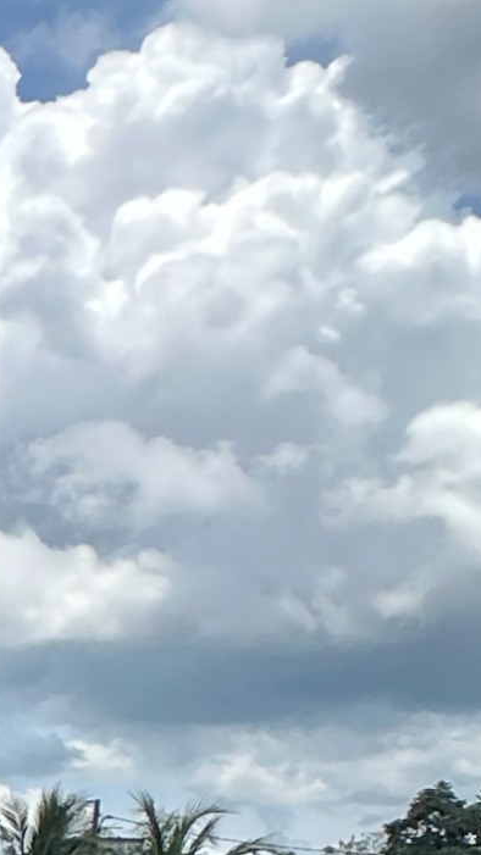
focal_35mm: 87
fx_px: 1974
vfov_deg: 22.1
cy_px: 1092
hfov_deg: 9.2
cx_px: -1190
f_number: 2.2
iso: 40
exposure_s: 1/1135
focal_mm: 2.22
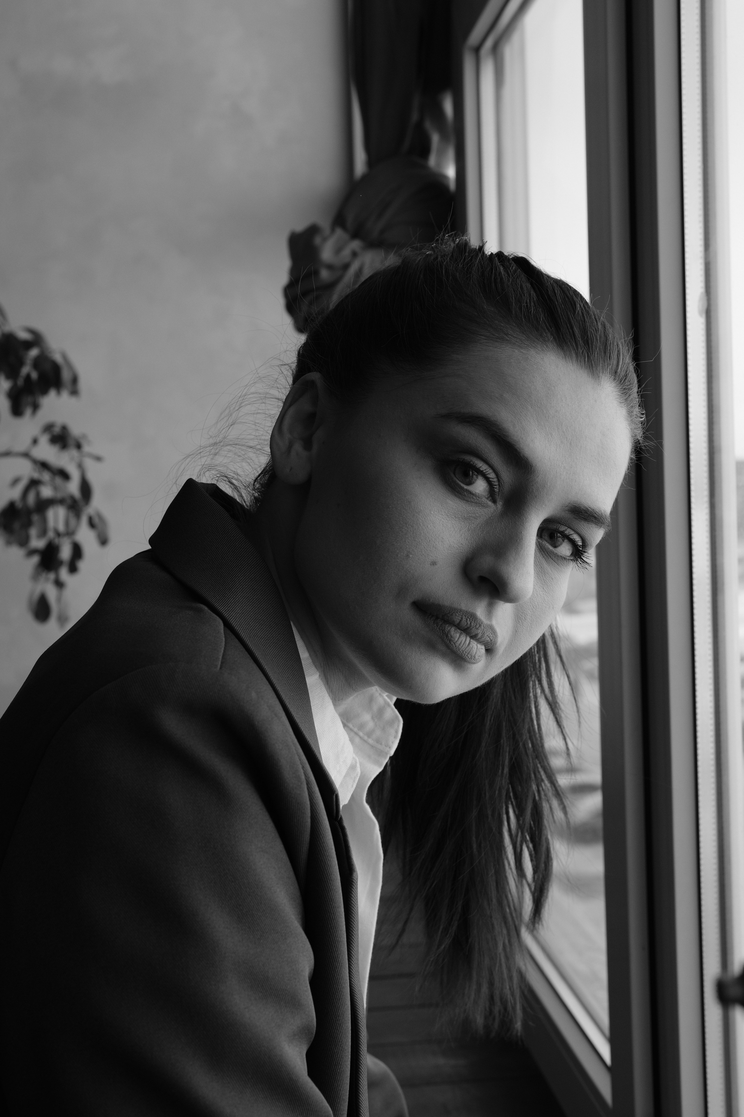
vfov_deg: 43.6
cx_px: 372
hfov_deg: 29.9
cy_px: 558
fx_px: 1395
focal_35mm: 45
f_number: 5.6
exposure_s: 1/160
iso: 400
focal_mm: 30
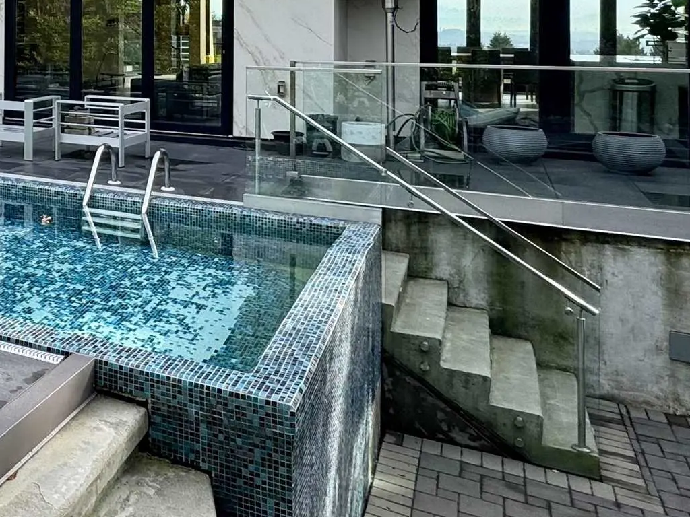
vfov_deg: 32.1
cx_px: -87
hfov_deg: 36.9
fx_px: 837
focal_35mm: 42
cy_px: 22
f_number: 2.2
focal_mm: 2.22
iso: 40
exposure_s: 1/428
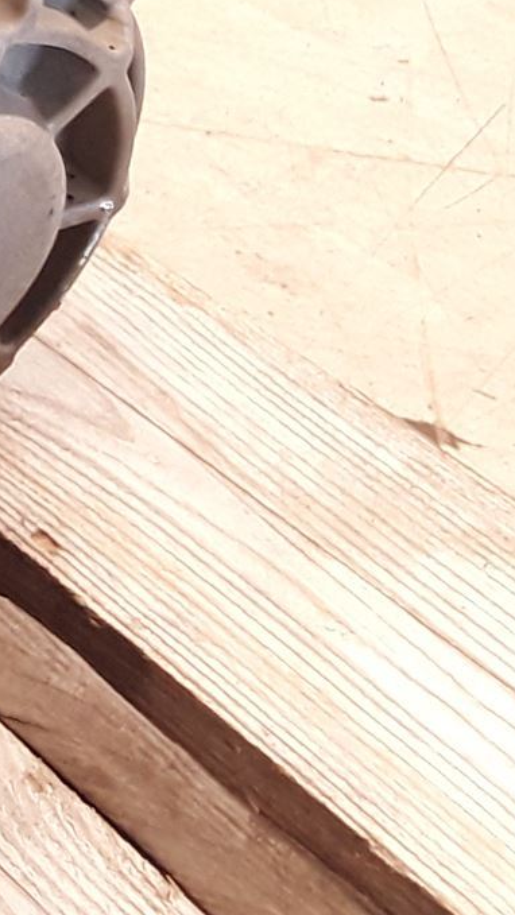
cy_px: 9
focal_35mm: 92
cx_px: -746
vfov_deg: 22.3
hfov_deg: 11.0
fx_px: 2233
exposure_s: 1/20
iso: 100
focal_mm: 2.91
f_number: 1.9
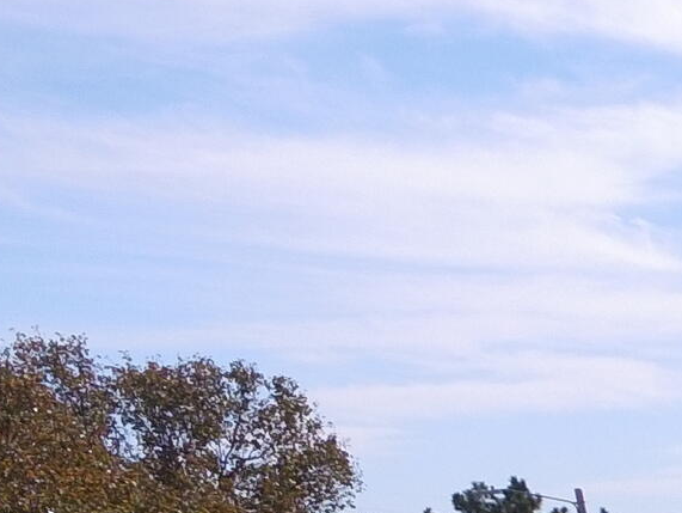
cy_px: 1254
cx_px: 1679
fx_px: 2070
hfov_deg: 13.3
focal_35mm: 105
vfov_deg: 11.5
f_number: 2.8
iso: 100
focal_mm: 3.61
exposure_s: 1/1344
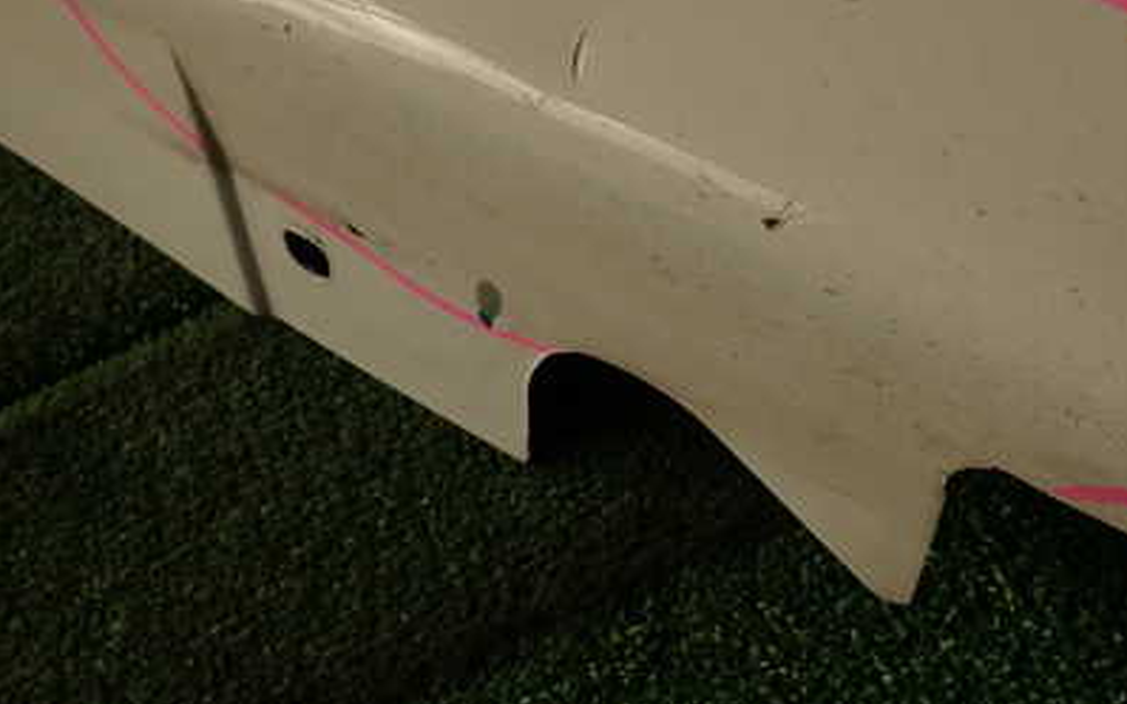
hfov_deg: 48.8
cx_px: 704
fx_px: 1228
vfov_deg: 31.3
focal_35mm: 40
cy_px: 159
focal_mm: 4.5
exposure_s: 1/400
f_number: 2.8
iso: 100
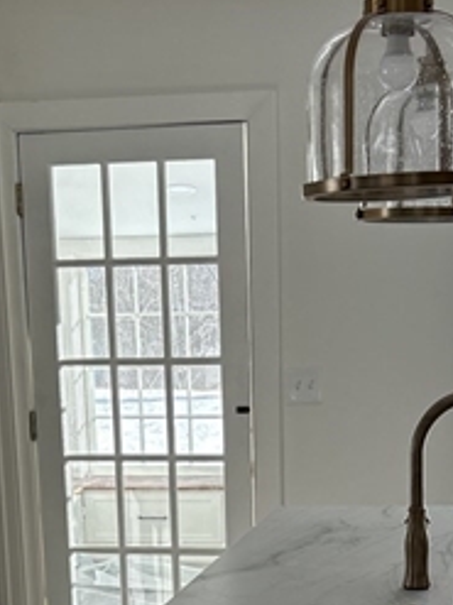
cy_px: 617
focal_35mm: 81
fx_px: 1415
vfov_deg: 23.1
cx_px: 250
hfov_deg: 18.2
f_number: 1.5
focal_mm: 5.7
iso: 50
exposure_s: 1/558
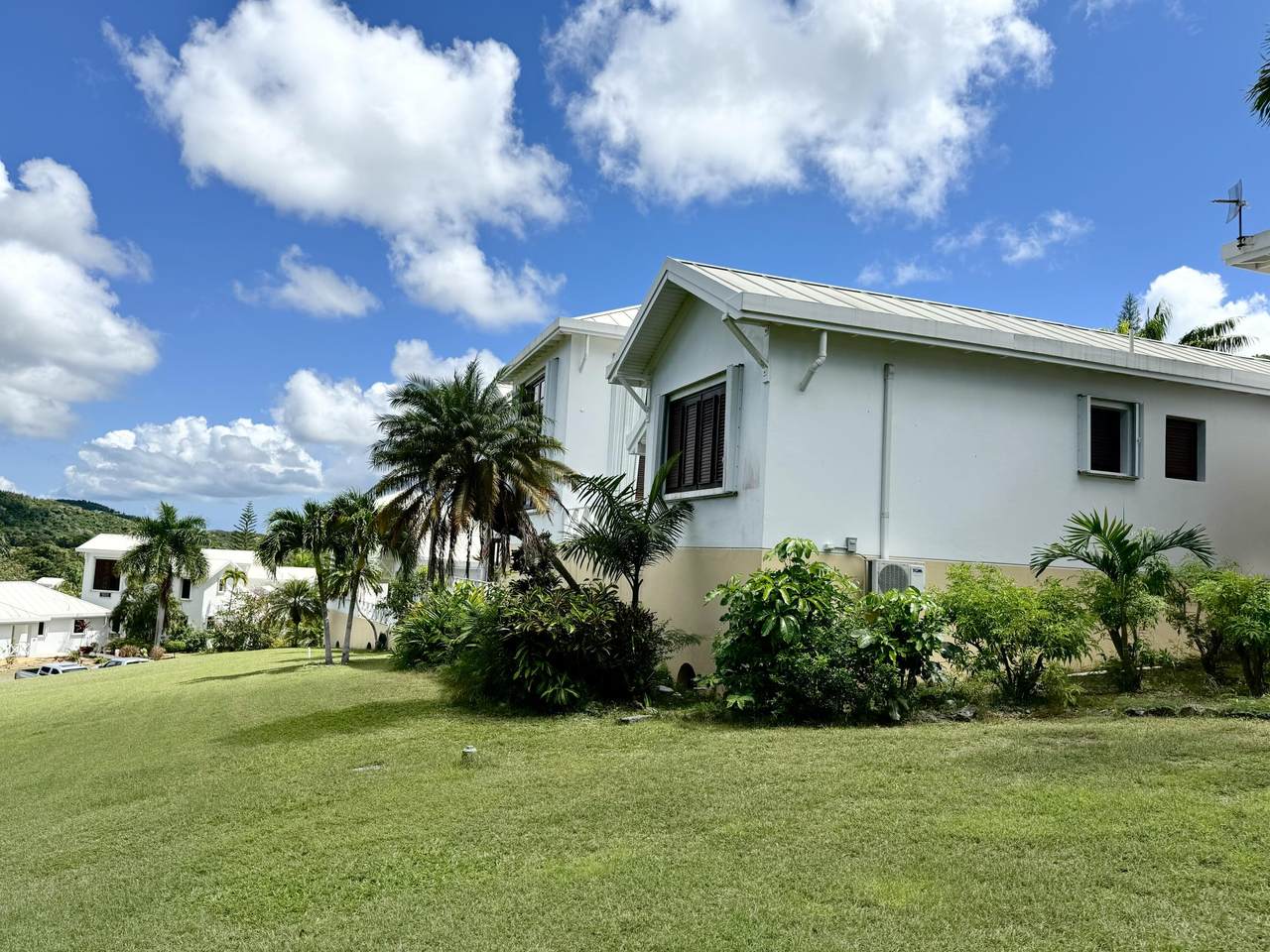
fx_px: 881
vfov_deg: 56.8
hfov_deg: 71.6
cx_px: 635
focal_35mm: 24
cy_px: 476
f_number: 1.78
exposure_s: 1/6410
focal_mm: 6.86
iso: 80
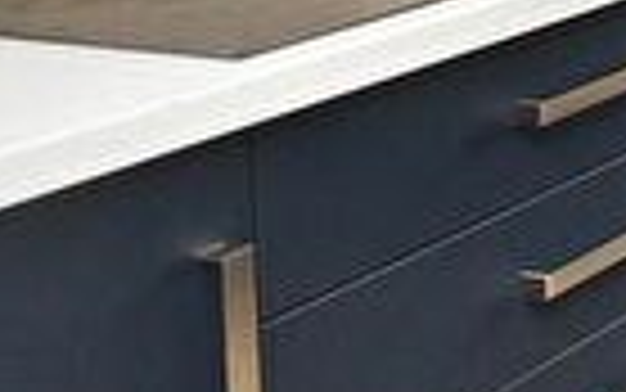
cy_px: -367
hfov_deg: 15.2
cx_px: 1495
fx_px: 1314
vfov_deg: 14.4
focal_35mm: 77
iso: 800
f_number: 7.1
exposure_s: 1/160
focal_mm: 10
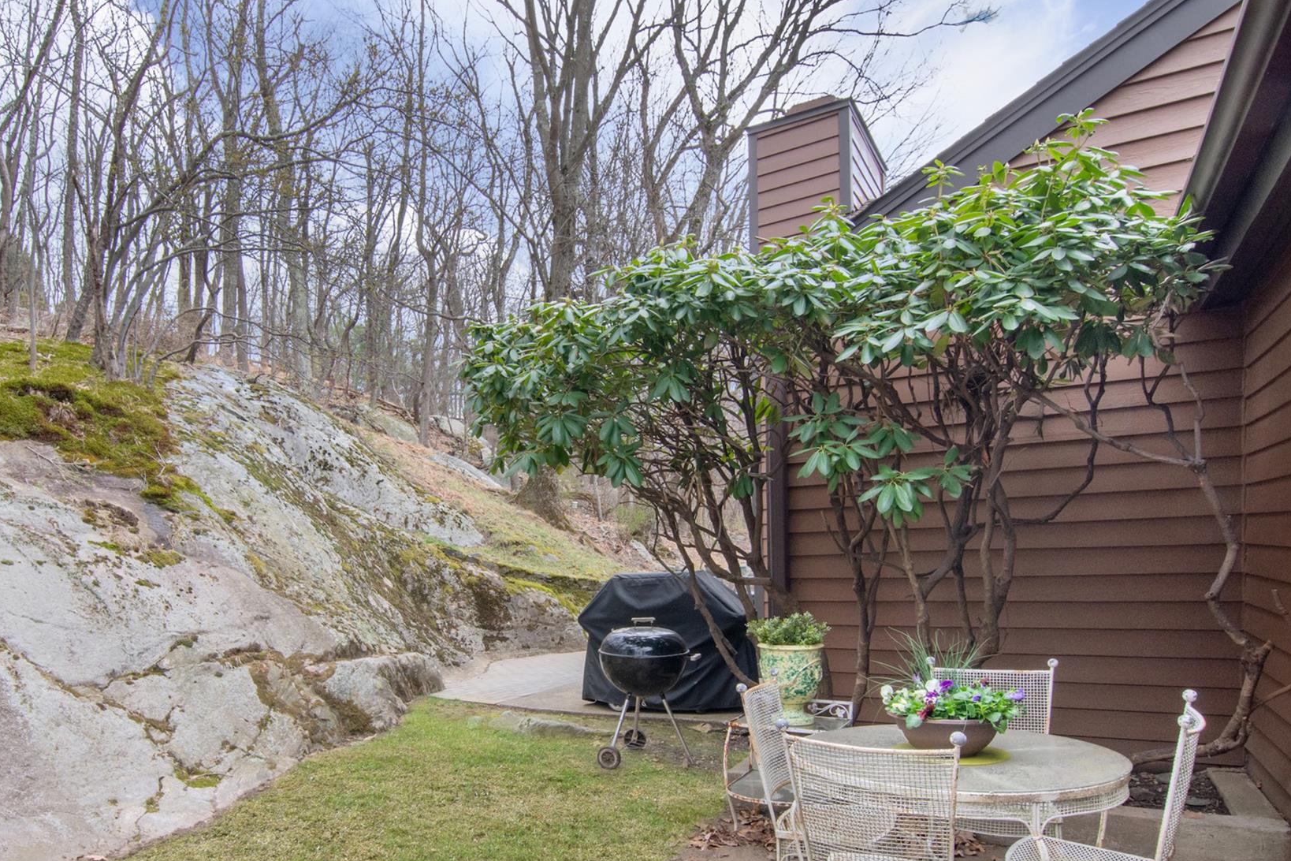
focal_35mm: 21
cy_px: 473
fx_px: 740
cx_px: 550
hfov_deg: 81.7
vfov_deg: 60.3
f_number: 11
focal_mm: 11
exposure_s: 1/125
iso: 640
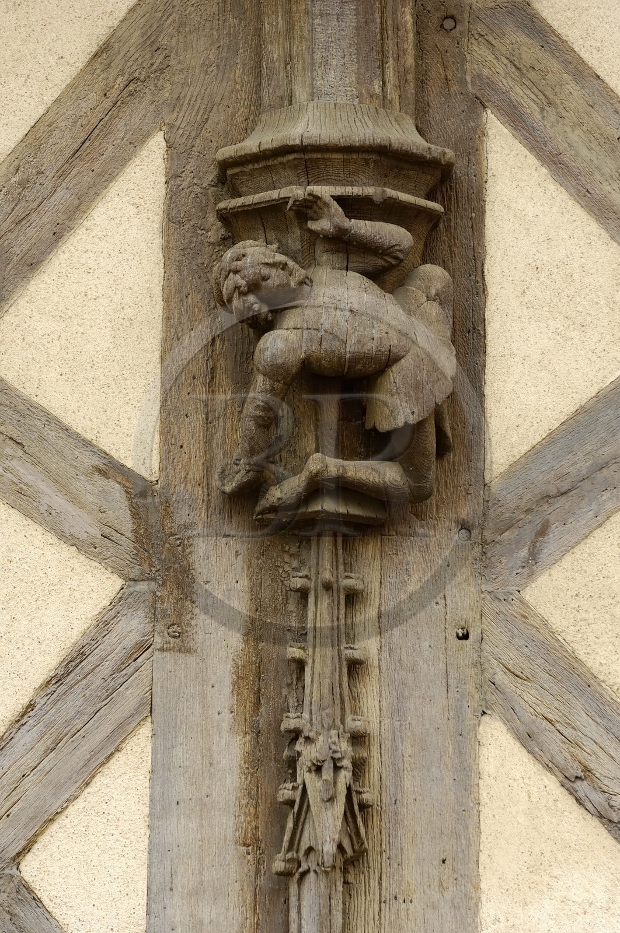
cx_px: 310
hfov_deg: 5.1
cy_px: 466
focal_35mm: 270
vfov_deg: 7.6
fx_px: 6996
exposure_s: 1/160
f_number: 4.8
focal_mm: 180
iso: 100
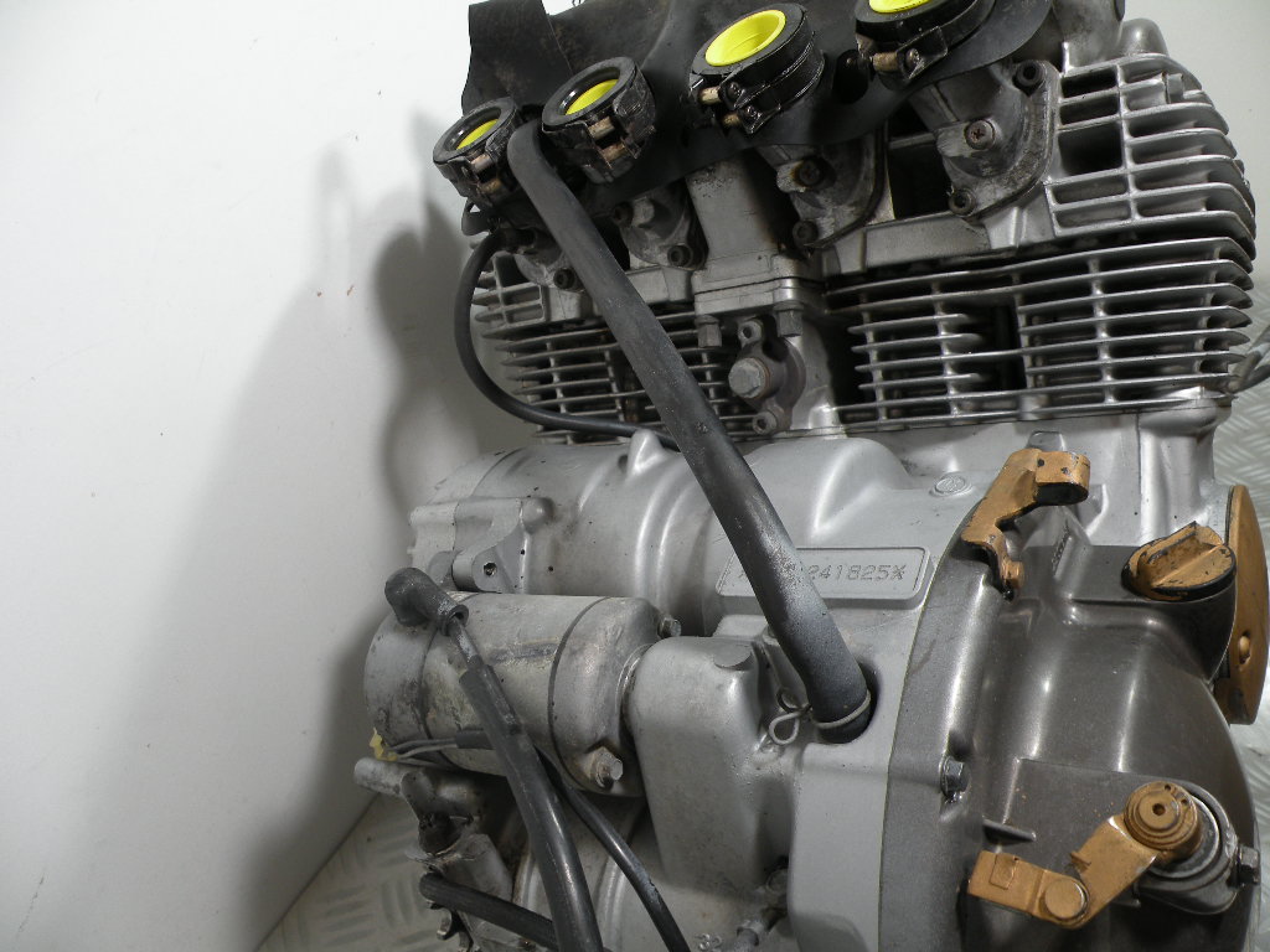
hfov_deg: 65.3
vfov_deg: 51.4
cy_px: 476
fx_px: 991
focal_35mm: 27
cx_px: 635
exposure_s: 1/65
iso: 64
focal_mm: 4.7
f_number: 3.2
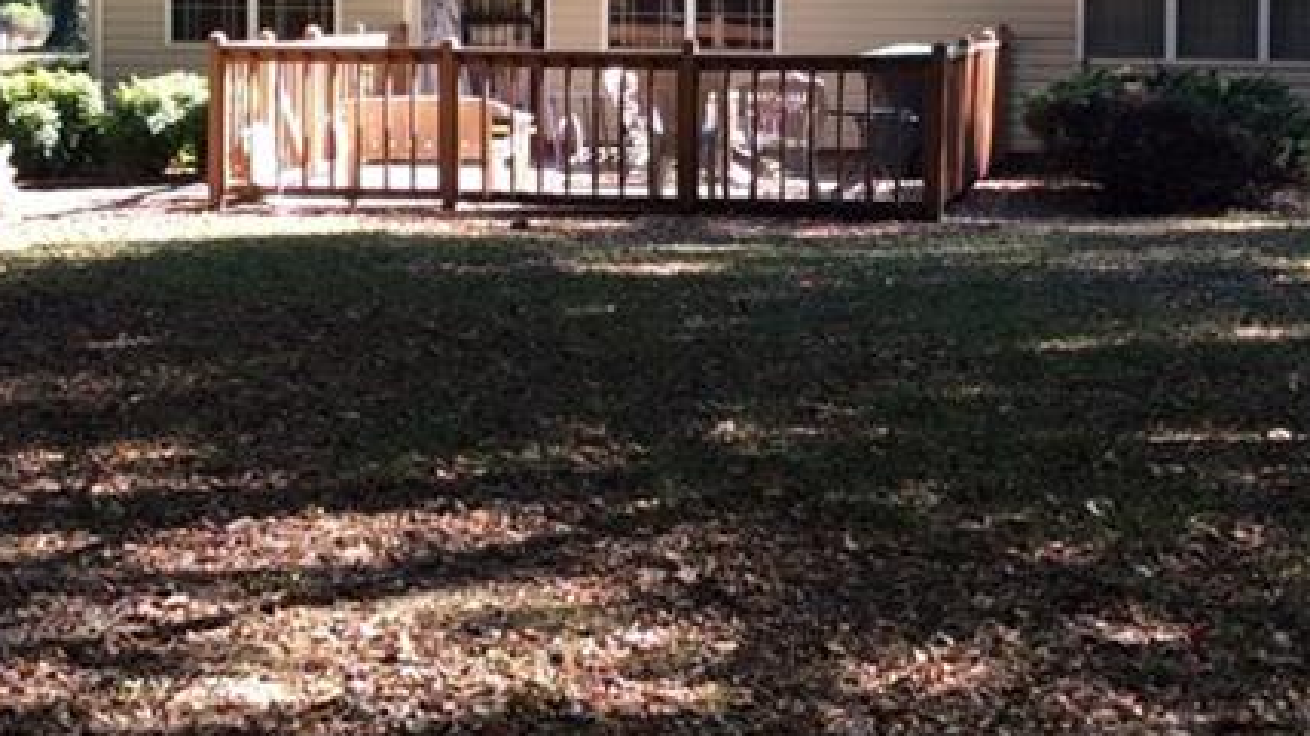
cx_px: 800
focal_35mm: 83
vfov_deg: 14.4
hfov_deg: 25.5
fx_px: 2882
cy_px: 82
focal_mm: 3.3
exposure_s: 1/130
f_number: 2.4
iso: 32
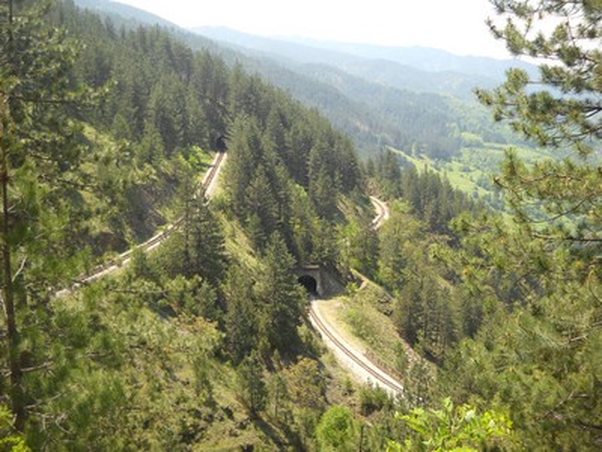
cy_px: 226
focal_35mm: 41
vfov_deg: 35.1
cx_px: 301
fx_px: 713
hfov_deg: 45.8
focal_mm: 6.72
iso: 64
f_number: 3.1
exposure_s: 1/272
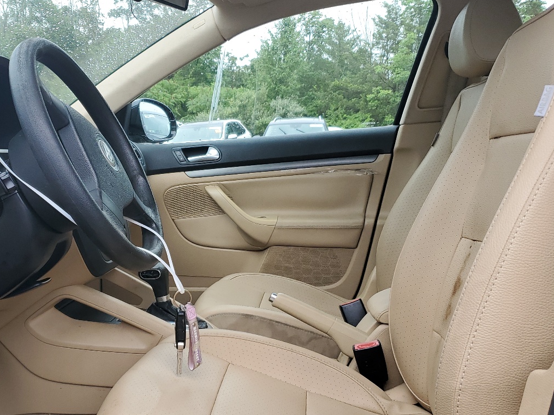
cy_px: 245
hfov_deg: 45.1
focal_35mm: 41
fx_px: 656
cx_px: 184
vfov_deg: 35.0
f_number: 1.5
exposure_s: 1/263
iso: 50
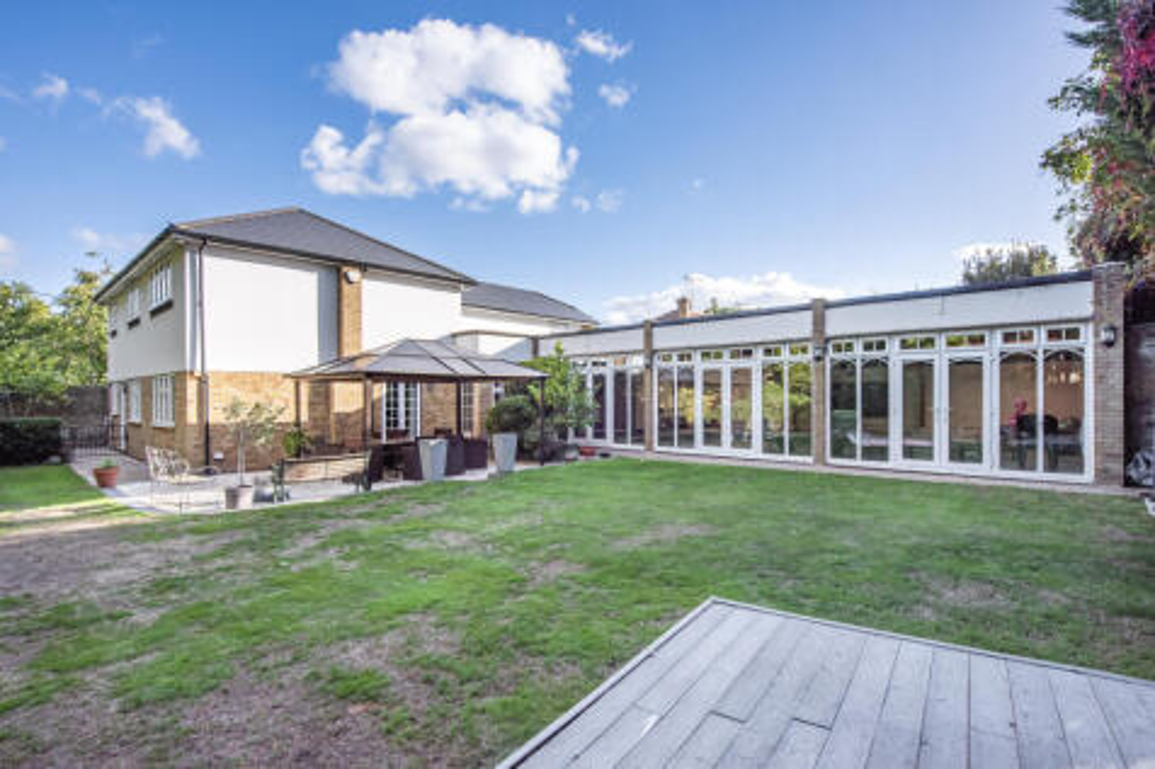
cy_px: 384
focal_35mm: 17
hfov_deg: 93.3
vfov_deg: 70.4
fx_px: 545
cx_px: 578
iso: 400
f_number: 11
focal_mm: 17
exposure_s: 1/320
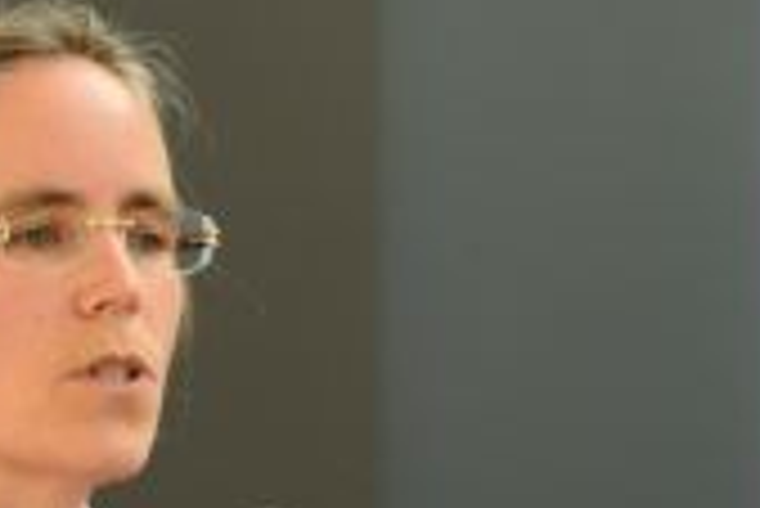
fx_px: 16840
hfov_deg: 2.6
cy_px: 629
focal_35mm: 797
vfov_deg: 1.7
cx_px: 162
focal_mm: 300
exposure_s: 1/80
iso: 1250
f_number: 7.1
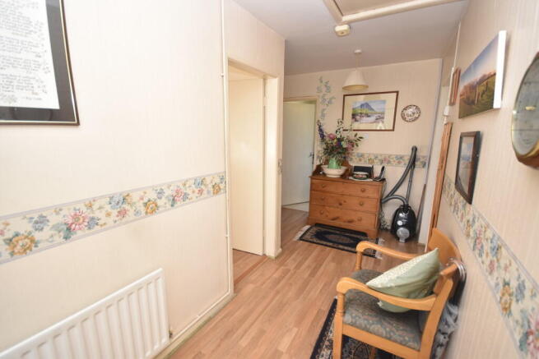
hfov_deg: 100.4
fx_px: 225
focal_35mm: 15
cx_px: 270
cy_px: 180
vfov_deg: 77.4
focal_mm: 10
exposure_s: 1/125
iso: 800
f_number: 4
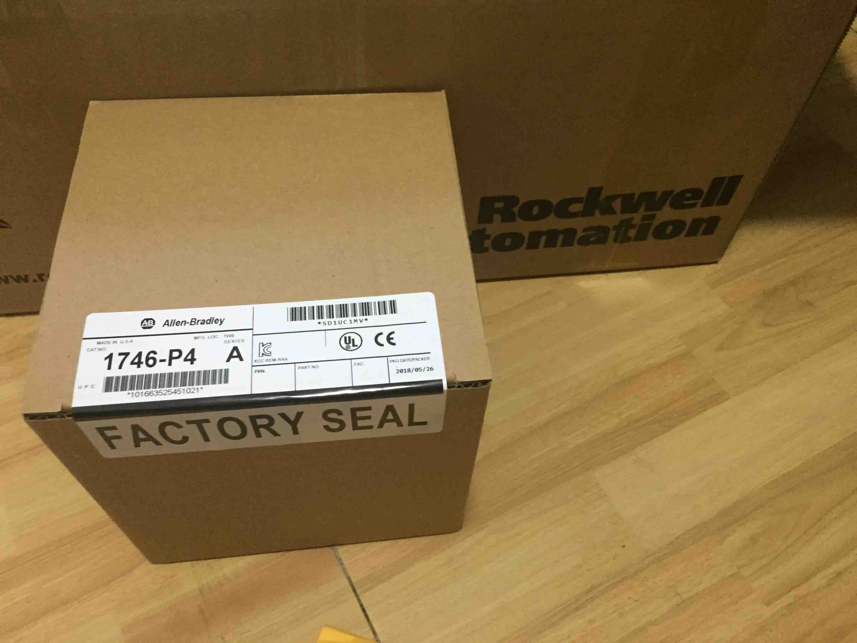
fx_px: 718
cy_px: 322
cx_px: 428
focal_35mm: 29
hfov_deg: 61.7
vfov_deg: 48.2
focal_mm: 4.15
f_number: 2.2
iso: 250
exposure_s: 1/20
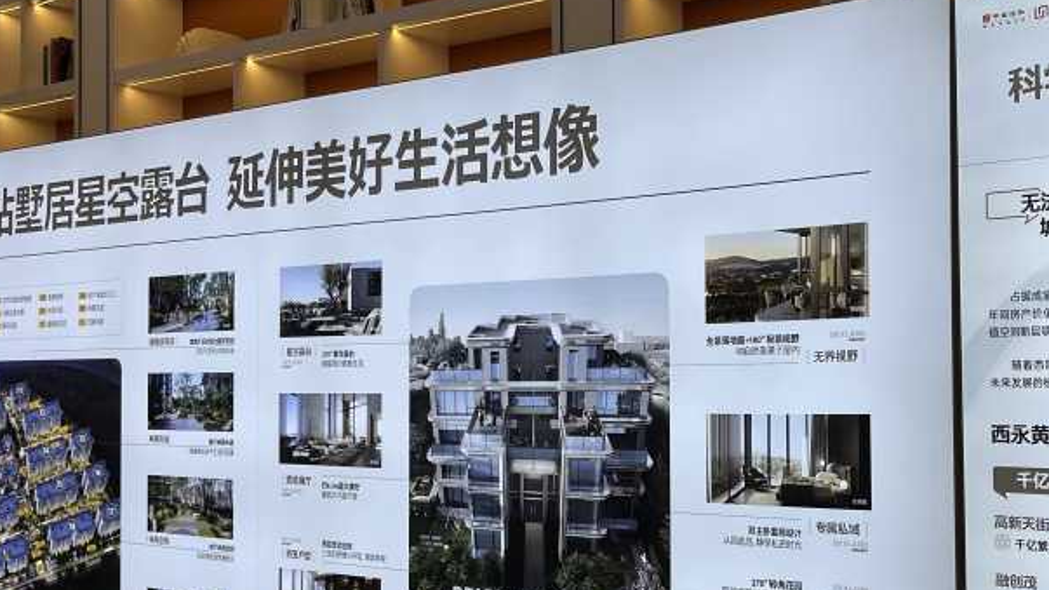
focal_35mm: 47
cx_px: 684
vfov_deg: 25.4
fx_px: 1307
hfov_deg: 43.2
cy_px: 348
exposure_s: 1/537
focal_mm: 5.1
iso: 50
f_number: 1.6
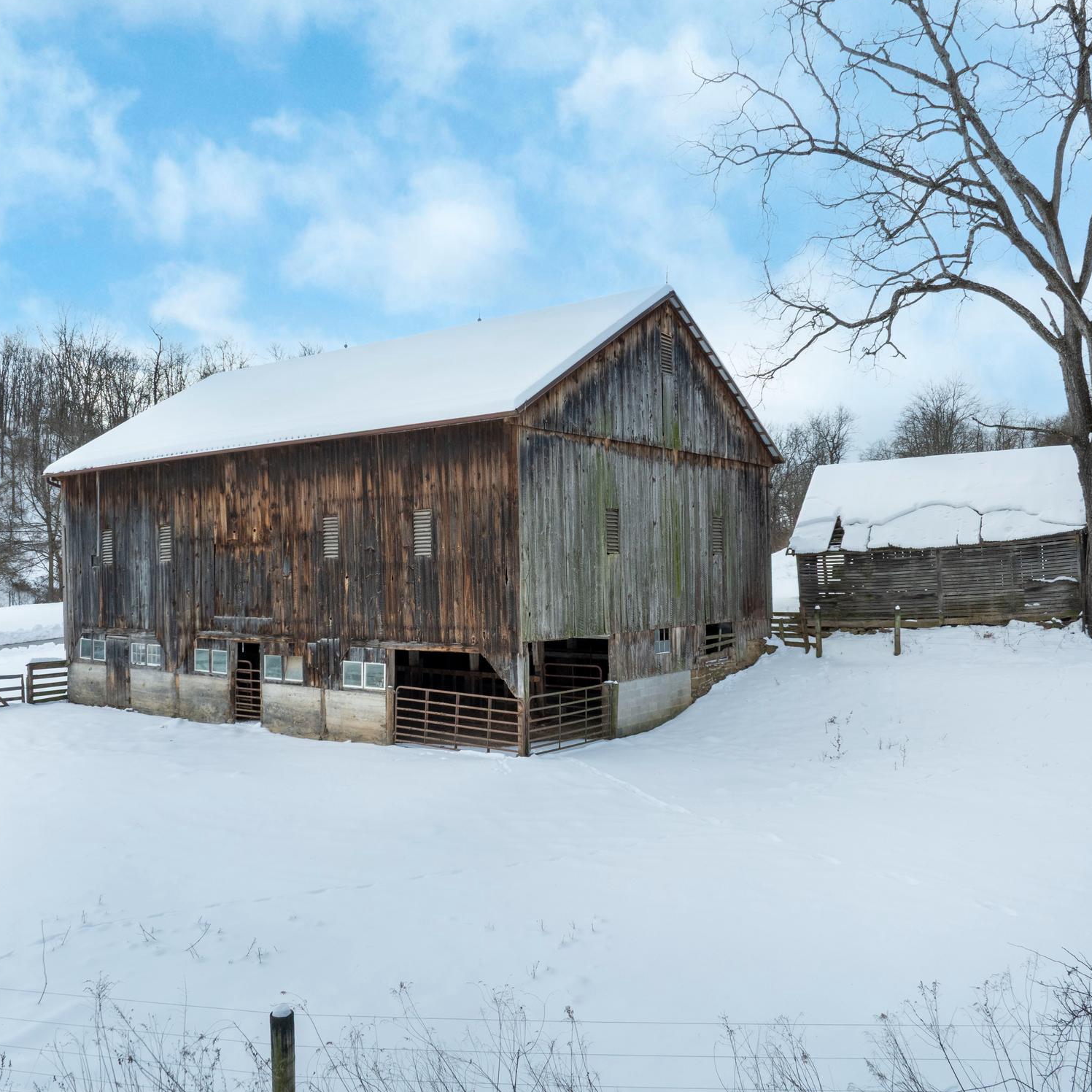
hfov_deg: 55.6
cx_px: 503
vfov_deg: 55.6
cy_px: 550
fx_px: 1035
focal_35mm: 29
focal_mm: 12.29
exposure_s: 1/320
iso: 100
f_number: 7.1
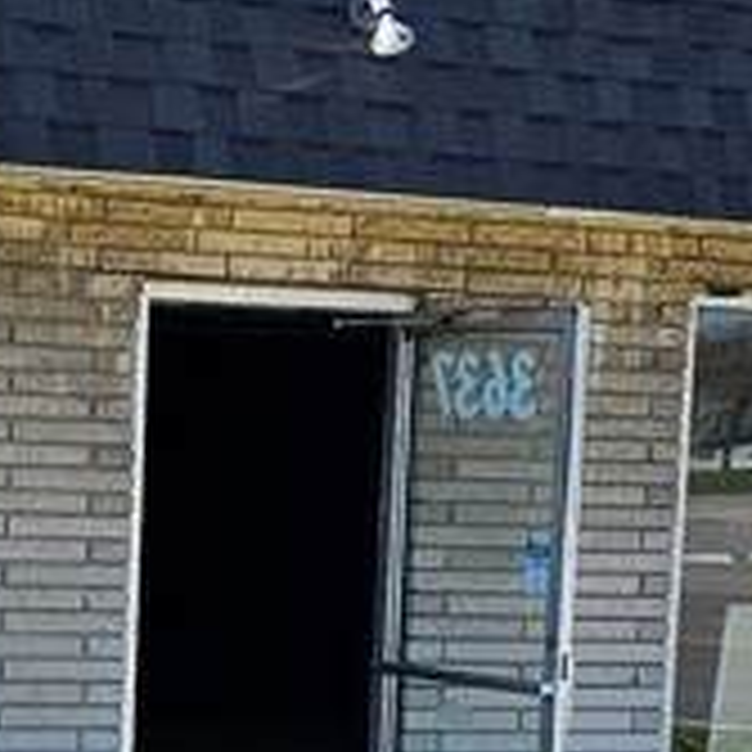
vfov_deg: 13.8
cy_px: 702
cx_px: 77
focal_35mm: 125
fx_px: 3072
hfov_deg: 13.8
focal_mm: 6.3
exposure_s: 1/418
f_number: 1.7
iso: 10
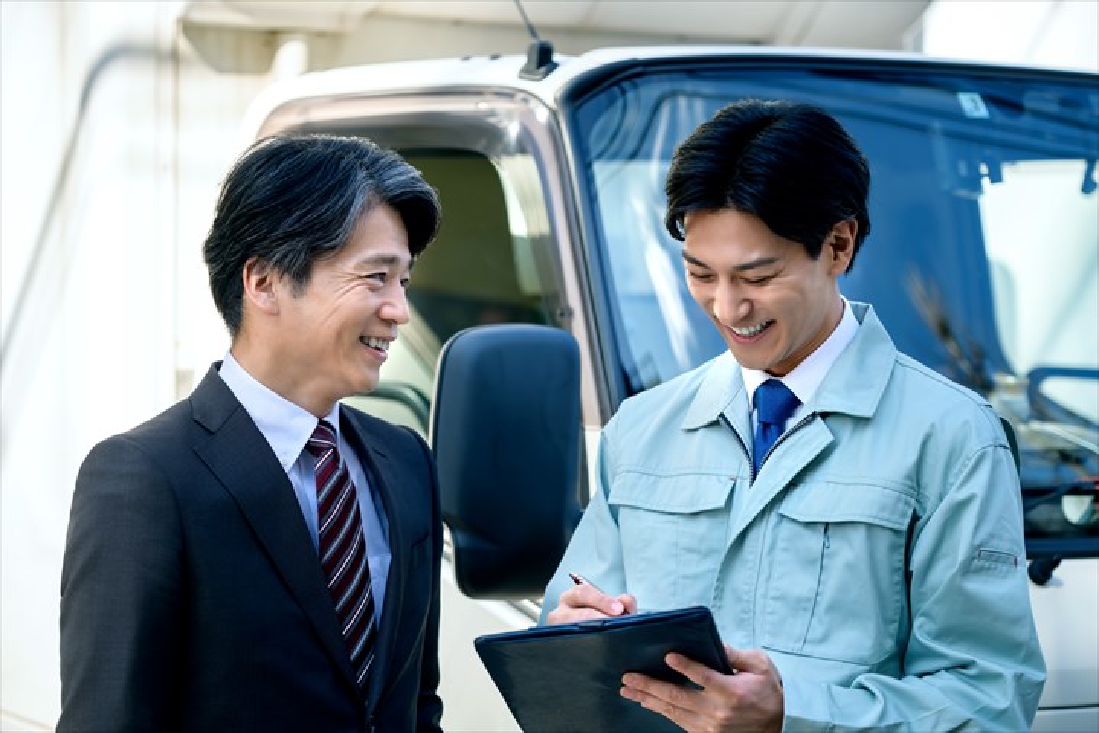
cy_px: 366
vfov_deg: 15.2
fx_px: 2747
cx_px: 550
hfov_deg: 22.6
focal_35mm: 90
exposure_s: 1/2000
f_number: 2.8
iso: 400
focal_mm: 90
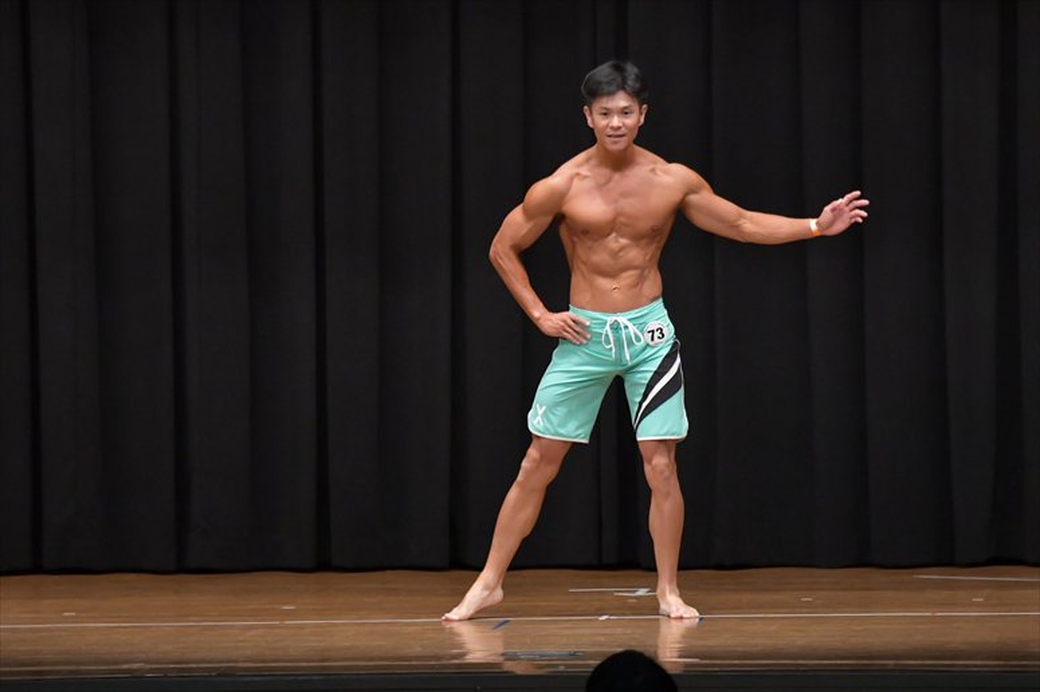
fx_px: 6497
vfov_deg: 6.1
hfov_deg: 9.2
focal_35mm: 225
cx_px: 520
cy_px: 346
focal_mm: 150
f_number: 5.6
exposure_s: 1/400
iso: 6400
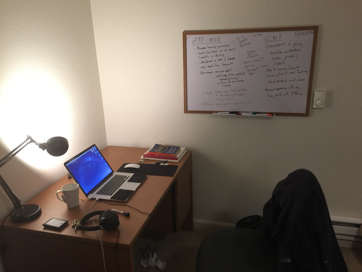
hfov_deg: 61.7
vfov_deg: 48.2
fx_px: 303
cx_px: 181
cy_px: 136
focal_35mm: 29
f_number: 2.2
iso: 100
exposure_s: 1/10
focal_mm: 4.15
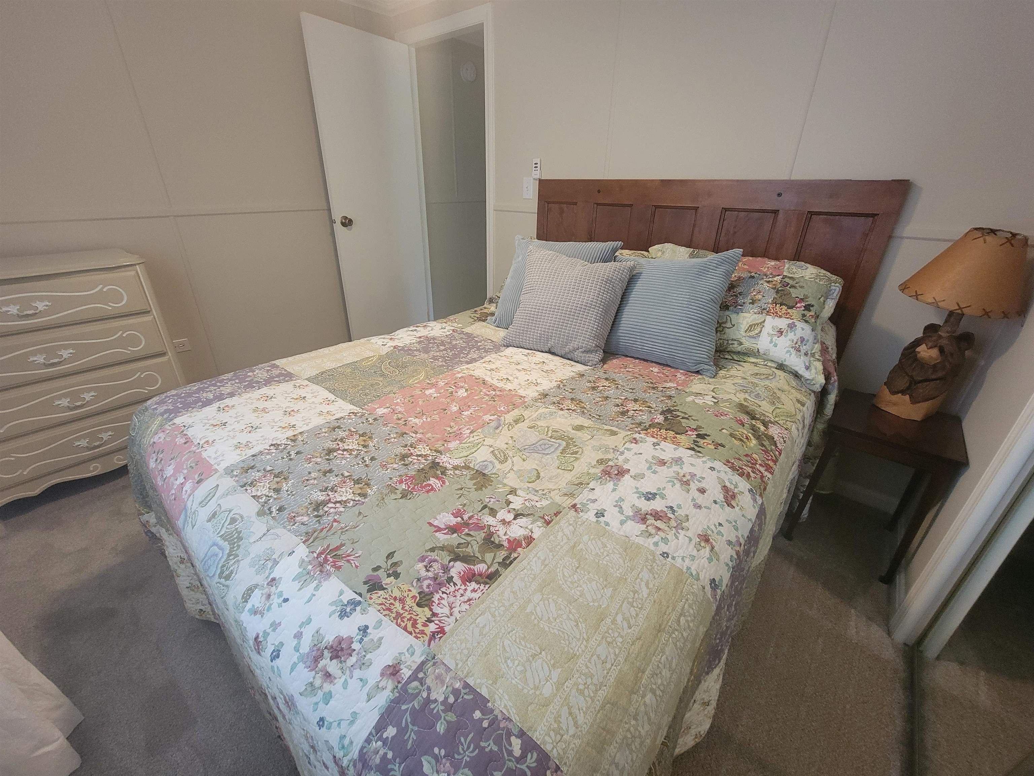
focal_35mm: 13
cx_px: 517
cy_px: 388
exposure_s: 1/40
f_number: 2.2
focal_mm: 2.2
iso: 320
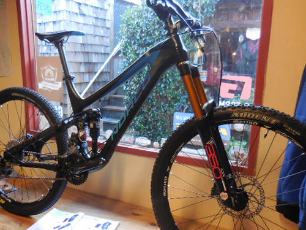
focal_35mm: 32
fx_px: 283
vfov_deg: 44.1
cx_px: 132
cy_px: 121
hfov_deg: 56.6
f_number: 3.3
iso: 320
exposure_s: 1/30
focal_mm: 4.5
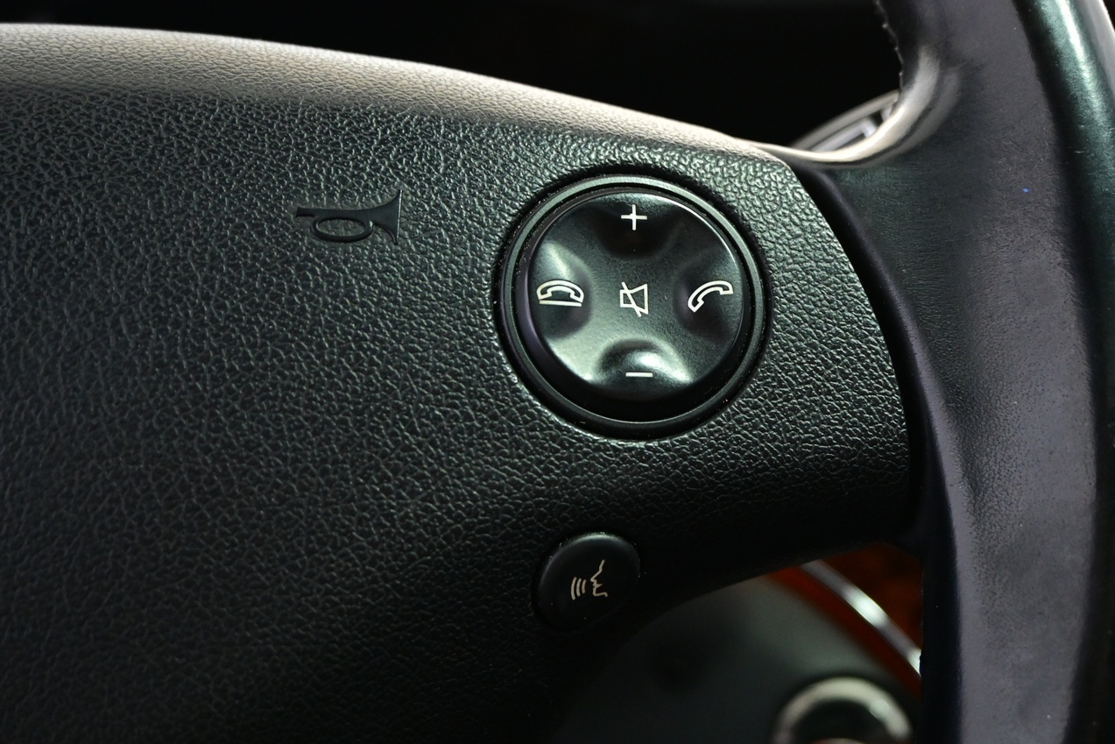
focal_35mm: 42
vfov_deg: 31.9
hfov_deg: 46.0
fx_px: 1301
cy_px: 363
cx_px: 693
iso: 1800
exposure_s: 1/40
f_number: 4
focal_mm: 22
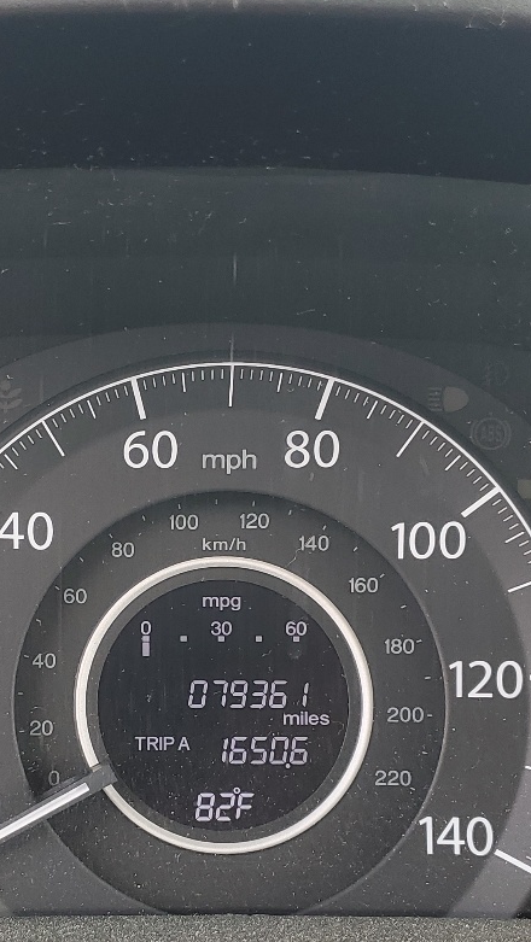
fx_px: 1450
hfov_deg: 20.5
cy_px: 626
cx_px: 92
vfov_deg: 35.7
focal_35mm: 58
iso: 50
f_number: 1.5
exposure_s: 1/127
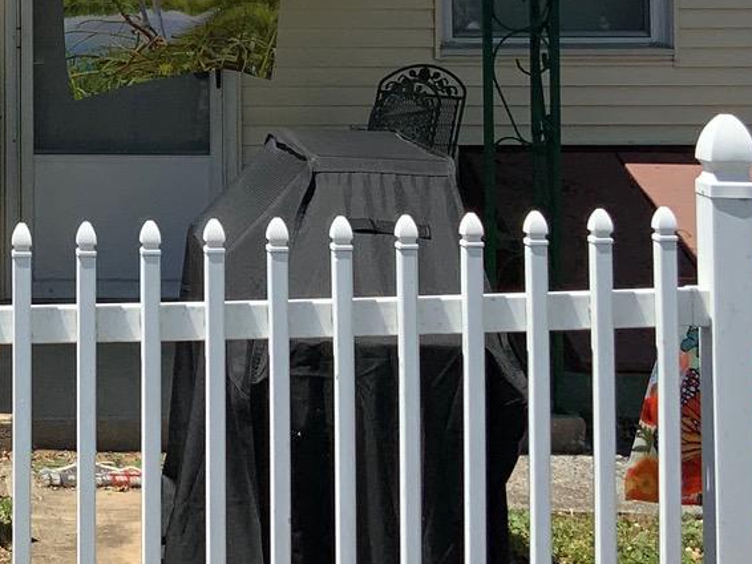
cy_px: -92
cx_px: -62
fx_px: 2280
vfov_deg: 13.7
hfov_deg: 18.1
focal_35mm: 105
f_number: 1.8
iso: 20
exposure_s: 1/2667
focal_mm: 3
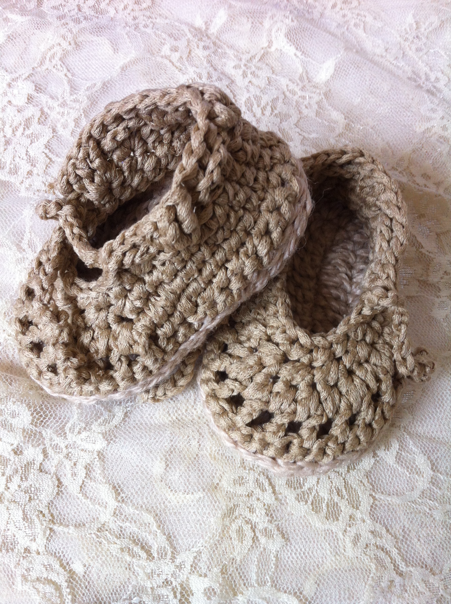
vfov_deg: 52.7
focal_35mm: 35
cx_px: 226
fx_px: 610
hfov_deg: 40.6
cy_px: 302
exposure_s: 1/17
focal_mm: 3.85
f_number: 2.8
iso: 80
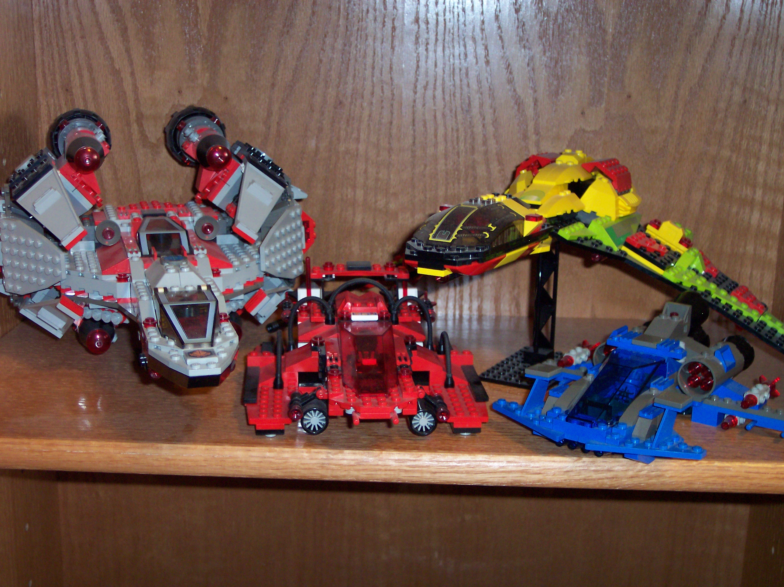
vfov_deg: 28.5
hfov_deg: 37.5
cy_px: 294
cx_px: 392
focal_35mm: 51
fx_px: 1154
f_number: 3.4
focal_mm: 10.7
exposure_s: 1/30
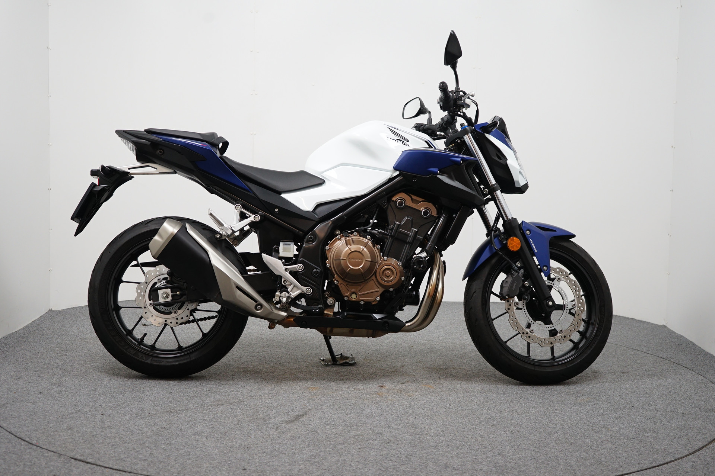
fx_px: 1033
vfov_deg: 26.0
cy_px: 238
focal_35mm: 52
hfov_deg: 38.2
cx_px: 358
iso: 800
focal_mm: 52
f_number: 5
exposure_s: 1/60
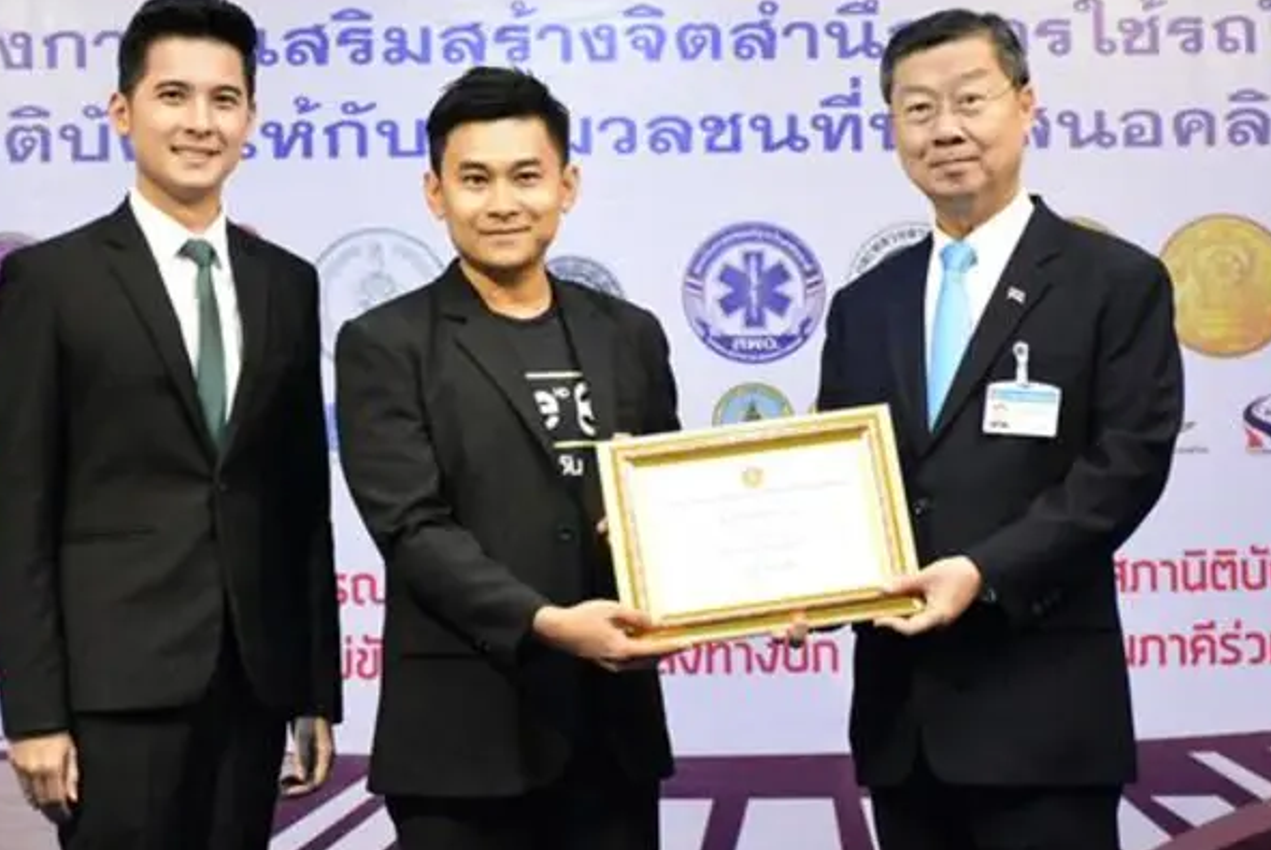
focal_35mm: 103
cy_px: 412
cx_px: 544
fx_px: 3639
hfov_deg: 19.8
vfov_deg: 13.3
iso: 12800
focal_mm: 52
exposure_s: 1/100
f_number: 4.8
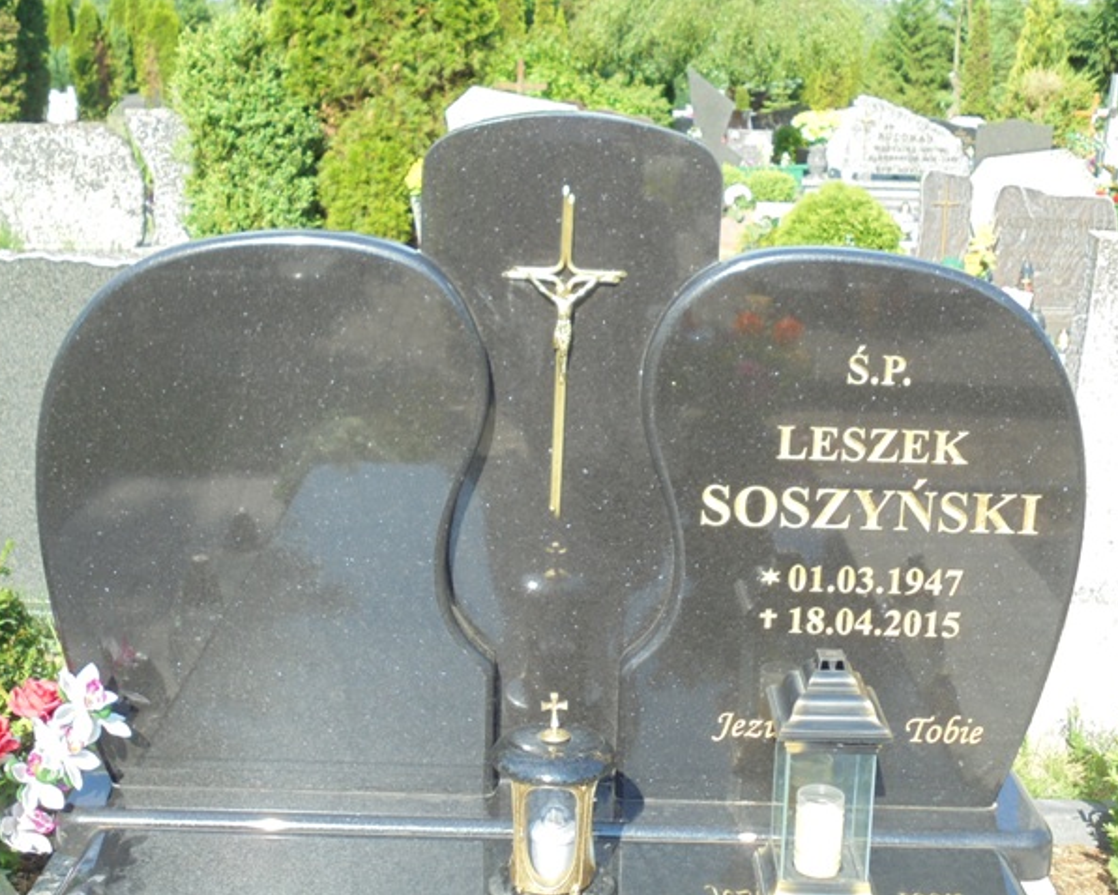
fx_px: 1489
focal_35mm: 45
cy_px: 448
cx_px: 571
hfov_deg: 41.1
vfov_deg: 33.5
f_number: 4.5
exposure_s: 1/200
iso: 100
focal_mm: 7.8
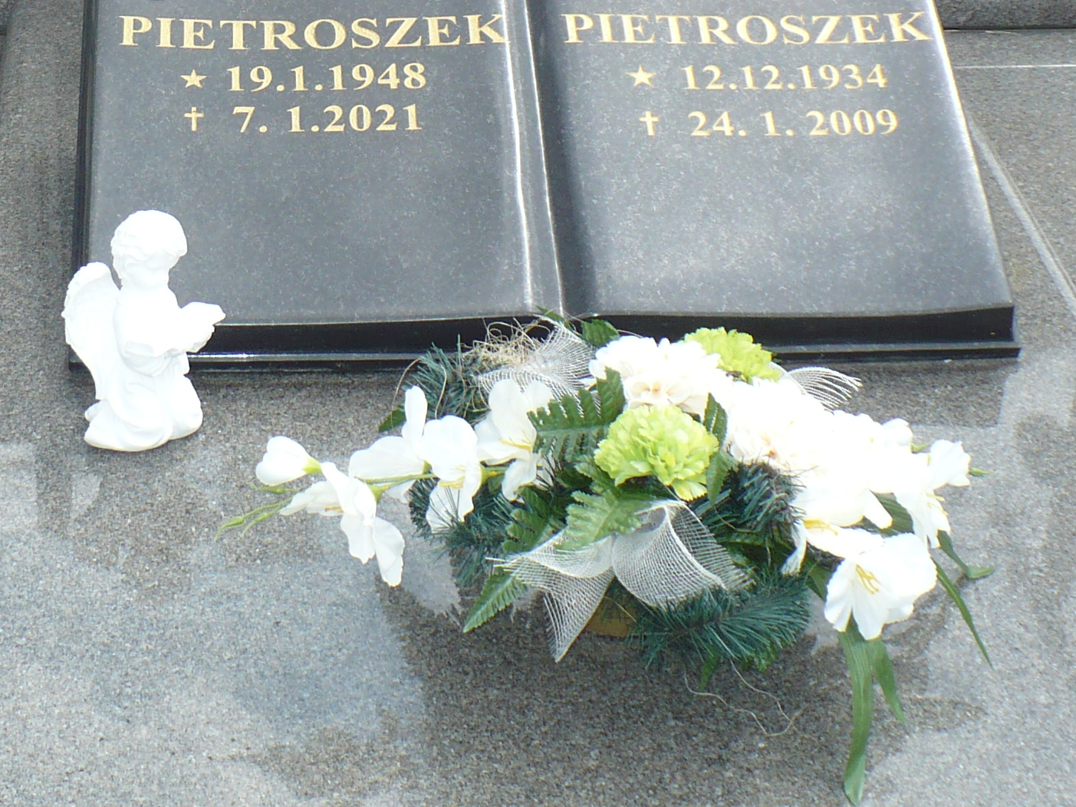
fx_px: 2518
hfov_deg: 24.1
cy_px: -13
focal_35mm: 81
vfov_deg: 17.7
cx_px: 423
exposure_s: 1/640
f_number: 2.8
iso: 100
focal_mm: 6.1
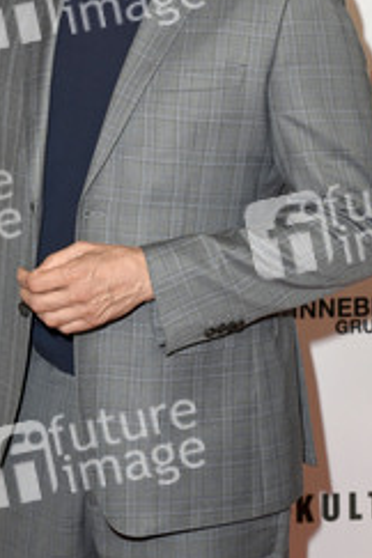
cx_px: 154
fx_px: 1782
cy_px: 110
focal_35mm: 115
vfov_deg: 17.6
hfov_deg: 11.9
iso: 640
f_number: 5.6
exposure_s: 1/250
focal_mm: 70
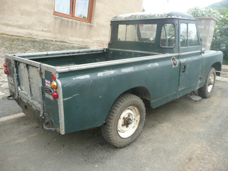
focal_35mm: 28
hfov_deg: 63.4
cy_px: 86
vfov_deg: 49.7
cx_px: 114
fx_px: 184
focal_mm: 4.6
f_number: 3.3
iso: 100
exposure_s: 1/60
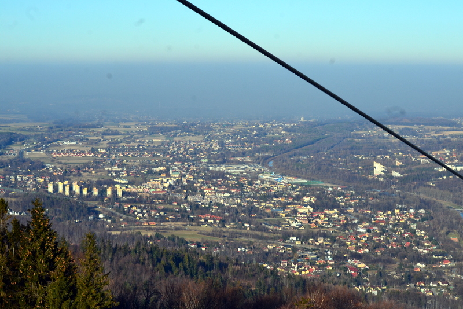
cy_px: 154
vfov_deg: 16.6
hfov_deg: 24.6
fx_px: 1061
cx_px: 232
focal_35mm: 82
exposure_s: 1/500
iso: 360
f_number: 11
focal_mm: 55
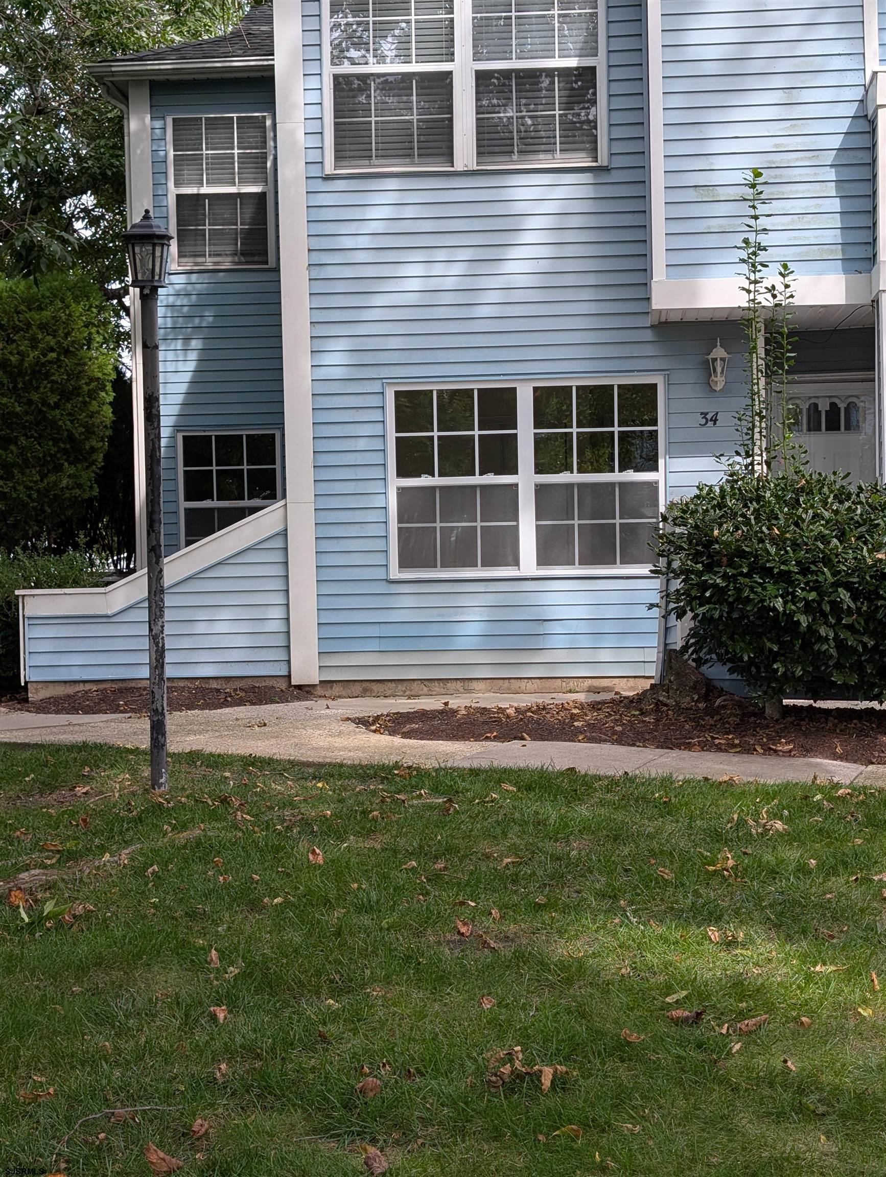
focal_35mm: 49
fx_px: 1669
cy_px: 588
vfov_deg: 38.9
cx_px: 443
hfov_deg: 29.7
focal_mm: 6.9
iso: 19
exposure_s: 1/306
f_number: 1.68
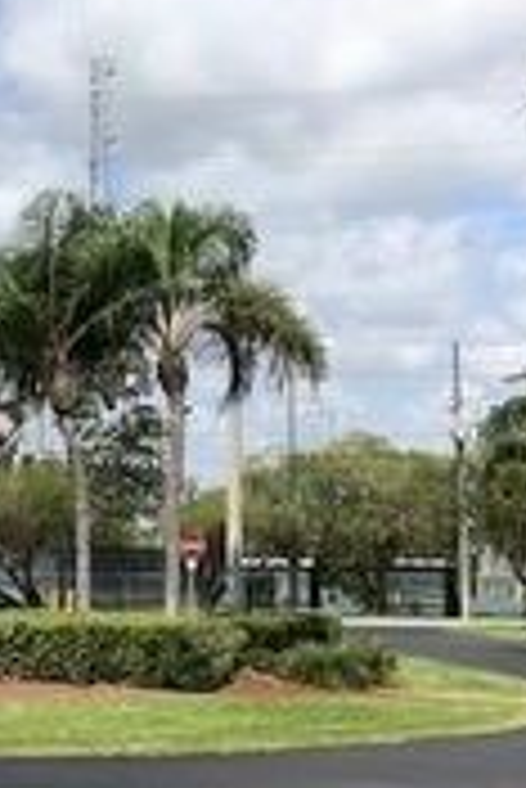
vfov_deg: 24.4
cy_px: 484
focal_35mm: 83
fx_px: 1815
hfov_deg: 14.9
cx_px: -333
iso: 20
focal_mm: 4
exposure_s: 1/3040
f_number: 1.8
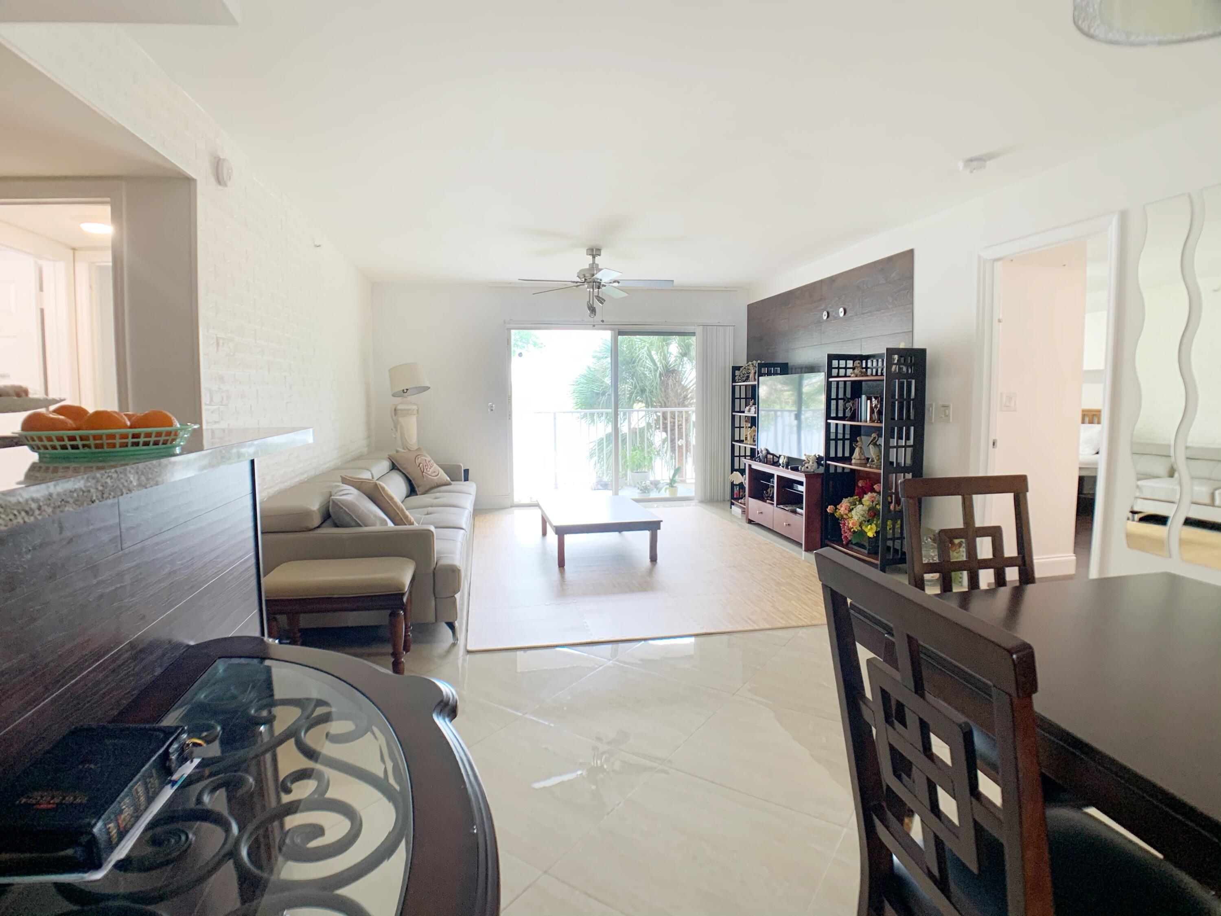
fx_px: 917
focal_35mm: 26
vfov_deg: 53.1
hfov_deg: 67.3
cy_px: 458
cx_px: 610
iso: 100
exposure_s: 1/60
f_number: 1.8
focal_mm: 4.25
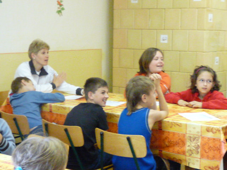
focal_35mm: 72
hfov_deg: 27.0
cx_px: 114
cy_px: 85
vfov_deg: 20.4
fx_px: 472
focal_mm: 7.3
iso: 800
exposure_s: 1/30
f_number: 3
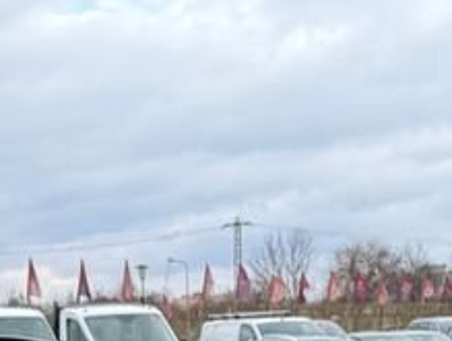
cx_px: 165
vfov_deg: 11.4
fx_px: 1465
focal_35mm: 112
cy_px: 773
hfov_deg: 17.5
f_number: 1.78
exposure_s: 1/1314
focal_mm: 6.76
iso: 80
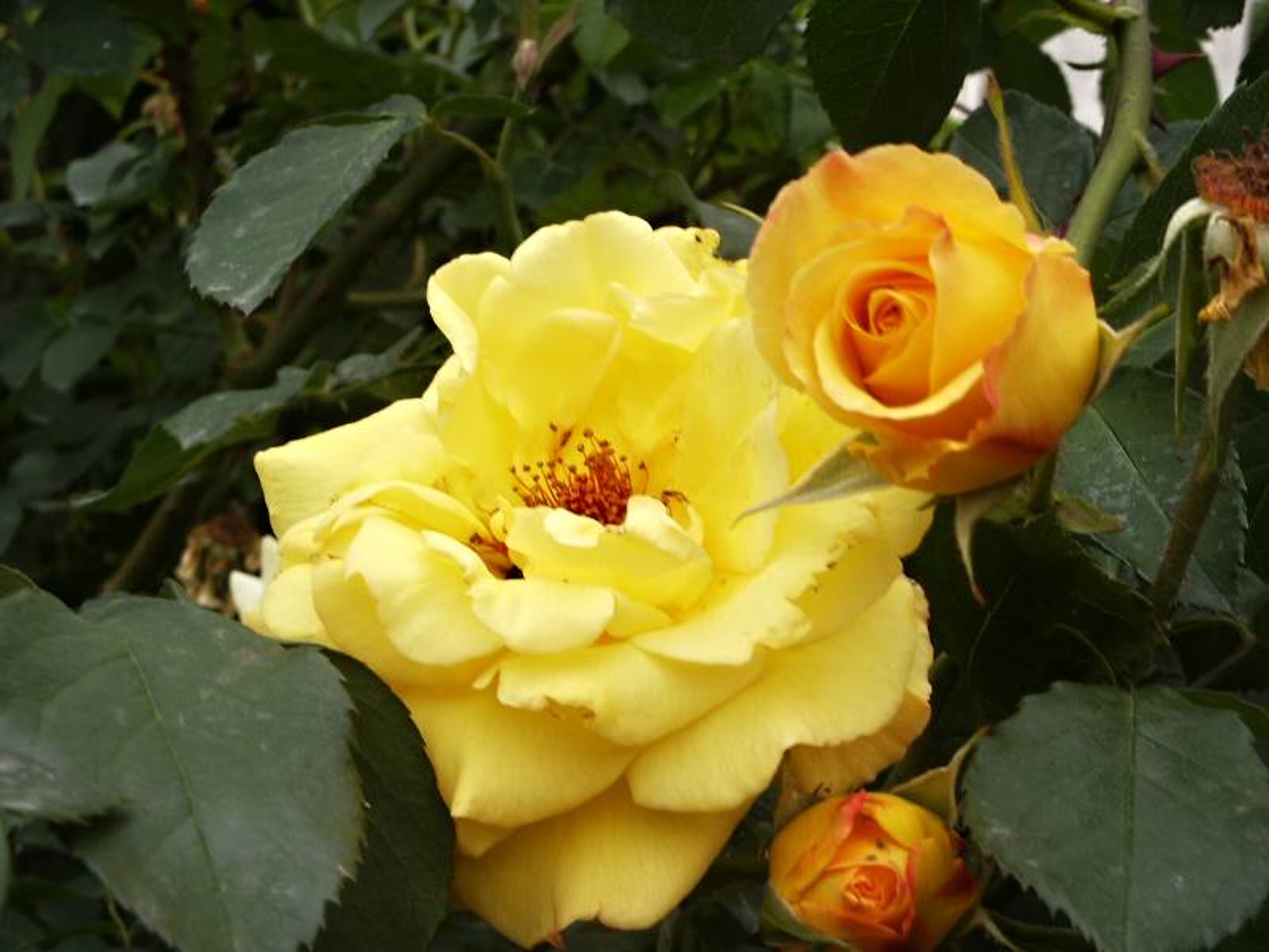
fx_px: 2859
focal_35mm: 78
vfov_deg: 18.9
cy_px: 476
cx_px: 634
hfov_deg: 25.0
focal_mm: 15.56
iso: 64
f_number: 8
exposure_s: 1/90
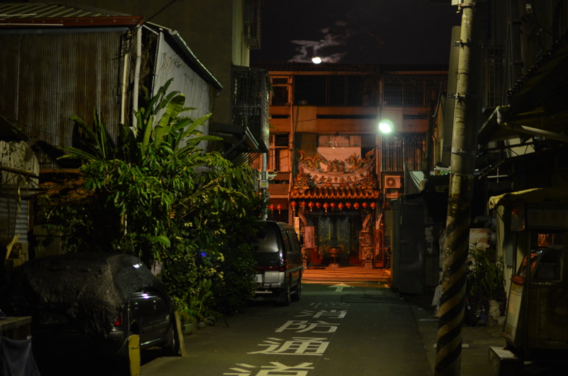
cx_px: 298
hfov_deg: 30.3
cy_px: 190
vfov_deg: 20.3
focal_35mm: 67
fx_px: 1049
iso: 1250
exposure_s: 1/30
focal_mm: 35
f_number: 1.8
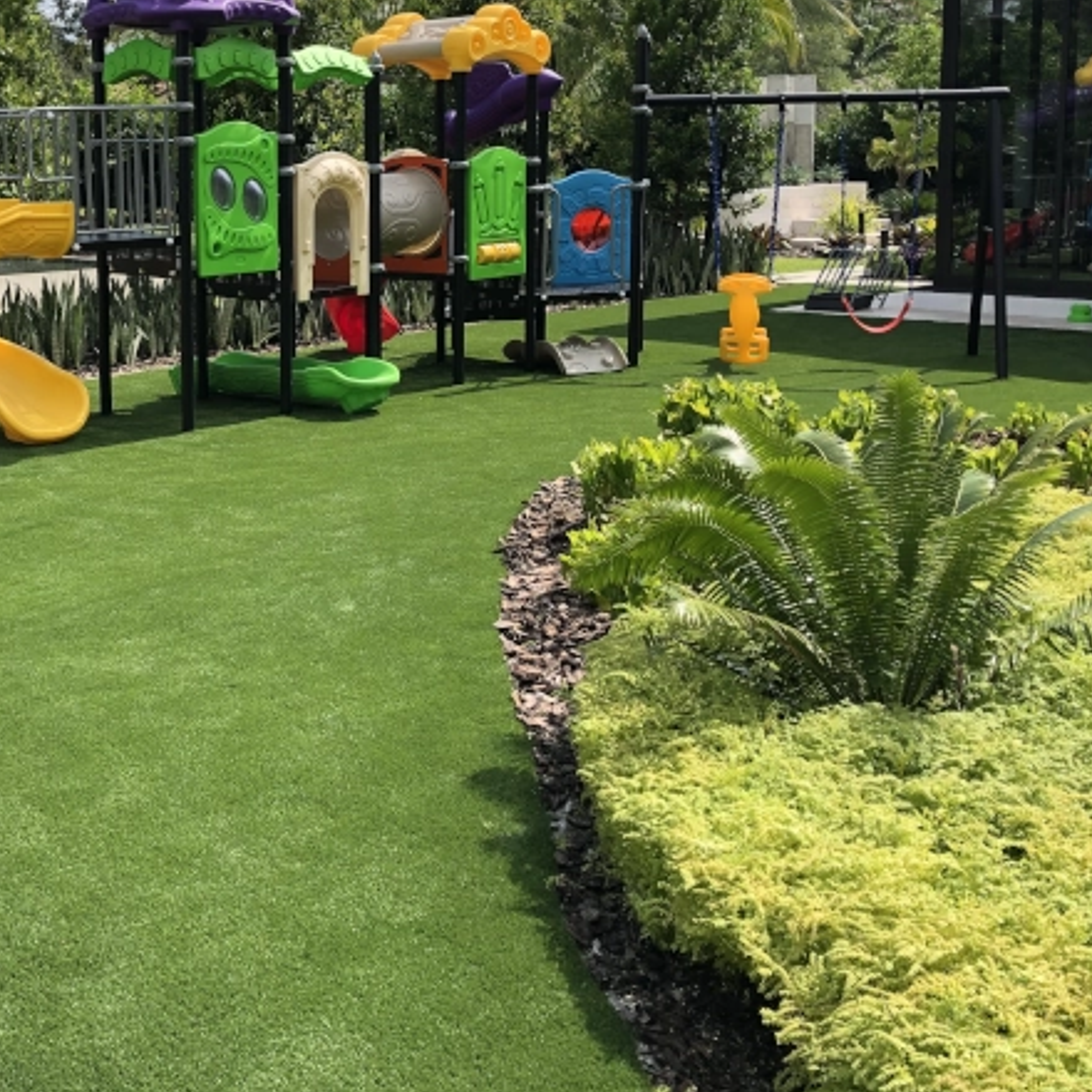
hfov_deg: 36.2
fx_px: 1606
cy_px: 367
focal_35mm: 45
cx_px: 213
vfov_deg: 37.2
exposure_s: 1/1104
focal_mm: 3.99
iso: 20
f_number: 1.8
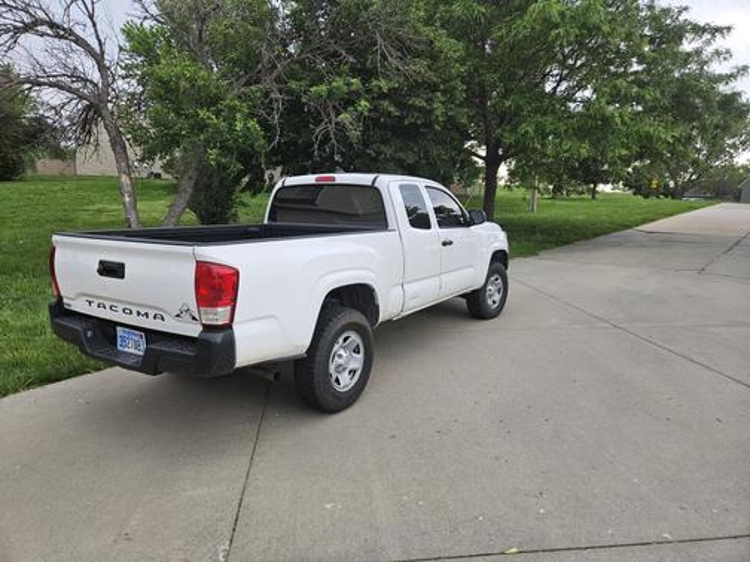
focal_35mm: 23
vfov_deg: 58.9
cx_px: 375
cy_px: 281
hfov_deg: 73.9
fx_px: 498
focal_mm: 5.4
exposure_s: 1/120
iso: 50
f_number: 1.8
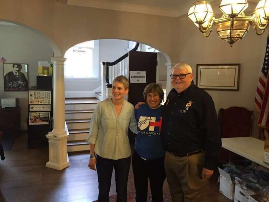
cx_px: 134
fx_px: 225
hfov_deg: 61.7
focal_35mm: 29
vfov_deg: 48.2
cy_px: 101
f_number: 2.2
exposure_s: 1/20
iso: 250
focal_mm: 4.15
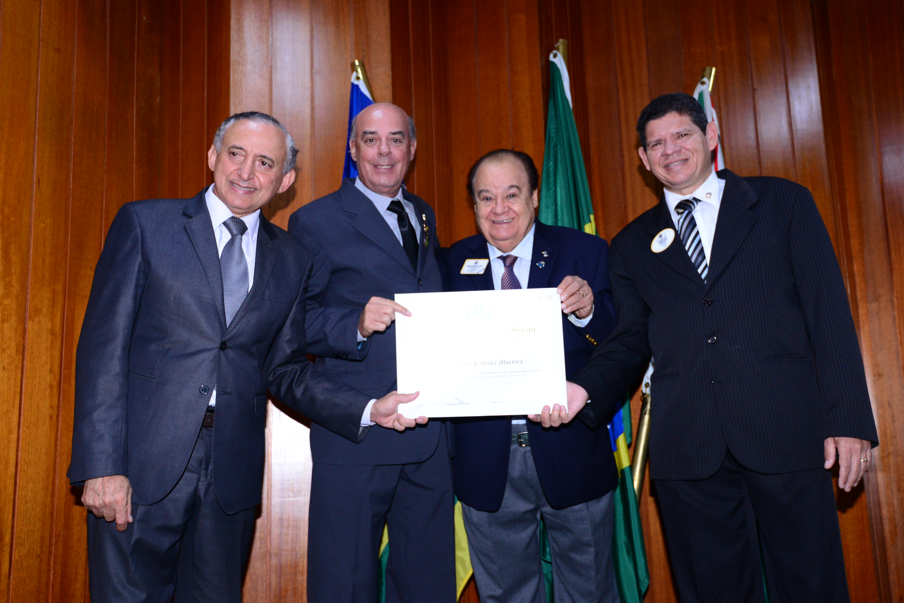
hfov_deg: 54.4
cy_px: 302
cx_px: 452
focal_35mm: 35
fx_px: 879
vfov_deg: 37.9
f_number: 5
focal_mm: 35
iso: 1600
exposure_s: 1/125
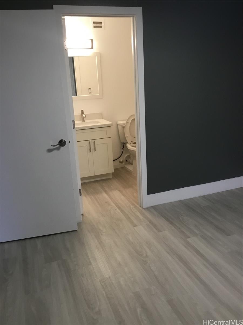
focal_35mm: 31
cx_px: 122
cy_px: 162
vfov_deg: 58.4
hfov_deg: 45.4
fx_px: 290
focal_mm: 3.3
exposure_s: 1/30
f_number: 2.4
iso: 64
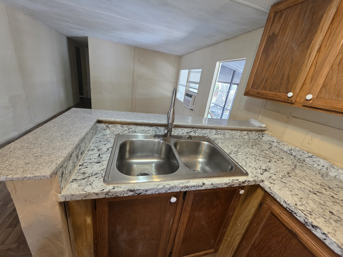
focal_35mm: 13
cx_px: 172
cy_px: 128
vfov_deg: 89.9
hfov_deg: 106.2
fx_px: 129
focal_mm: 2.2
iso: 320
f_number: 1.9
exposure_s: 1/60
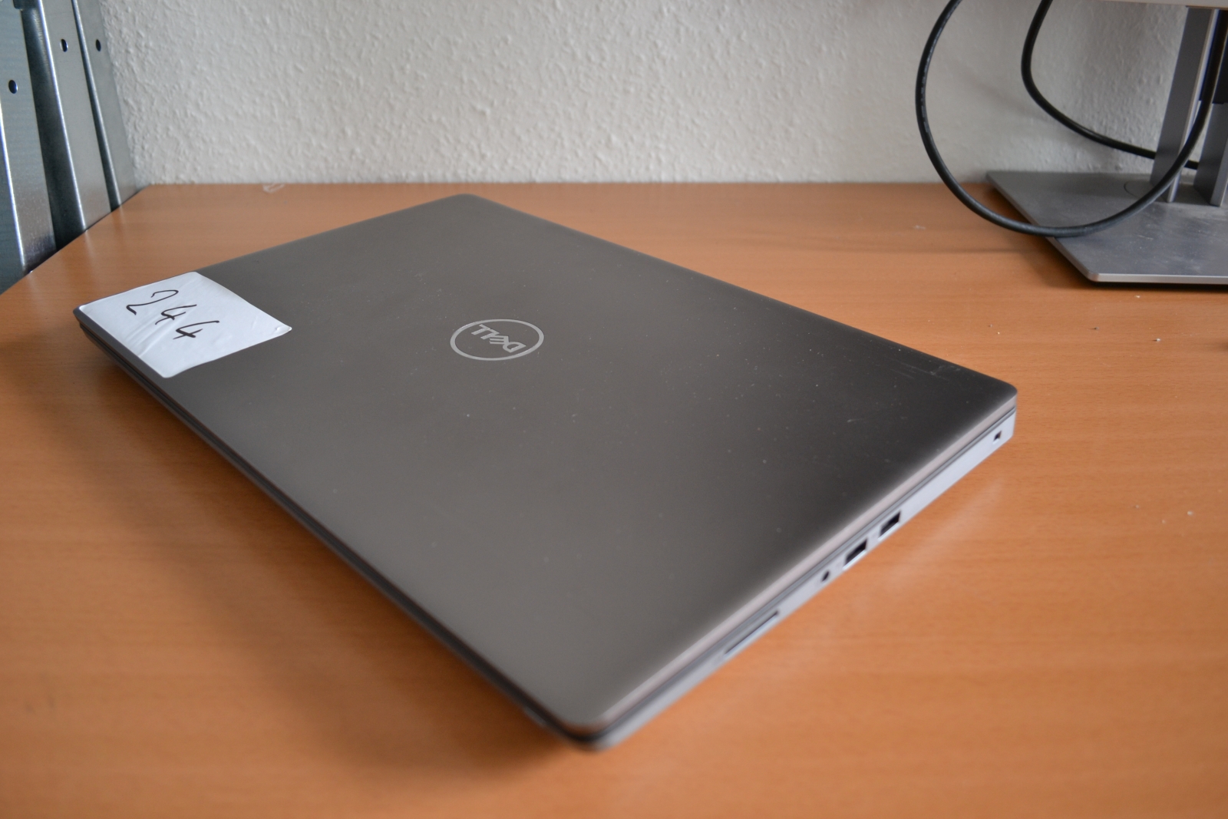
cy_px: 410
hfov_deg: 67.4
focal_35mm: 27
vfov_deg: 47.9
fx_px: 921
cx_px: 614
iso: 400
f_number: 3.5
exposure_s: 1/50
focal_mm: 18
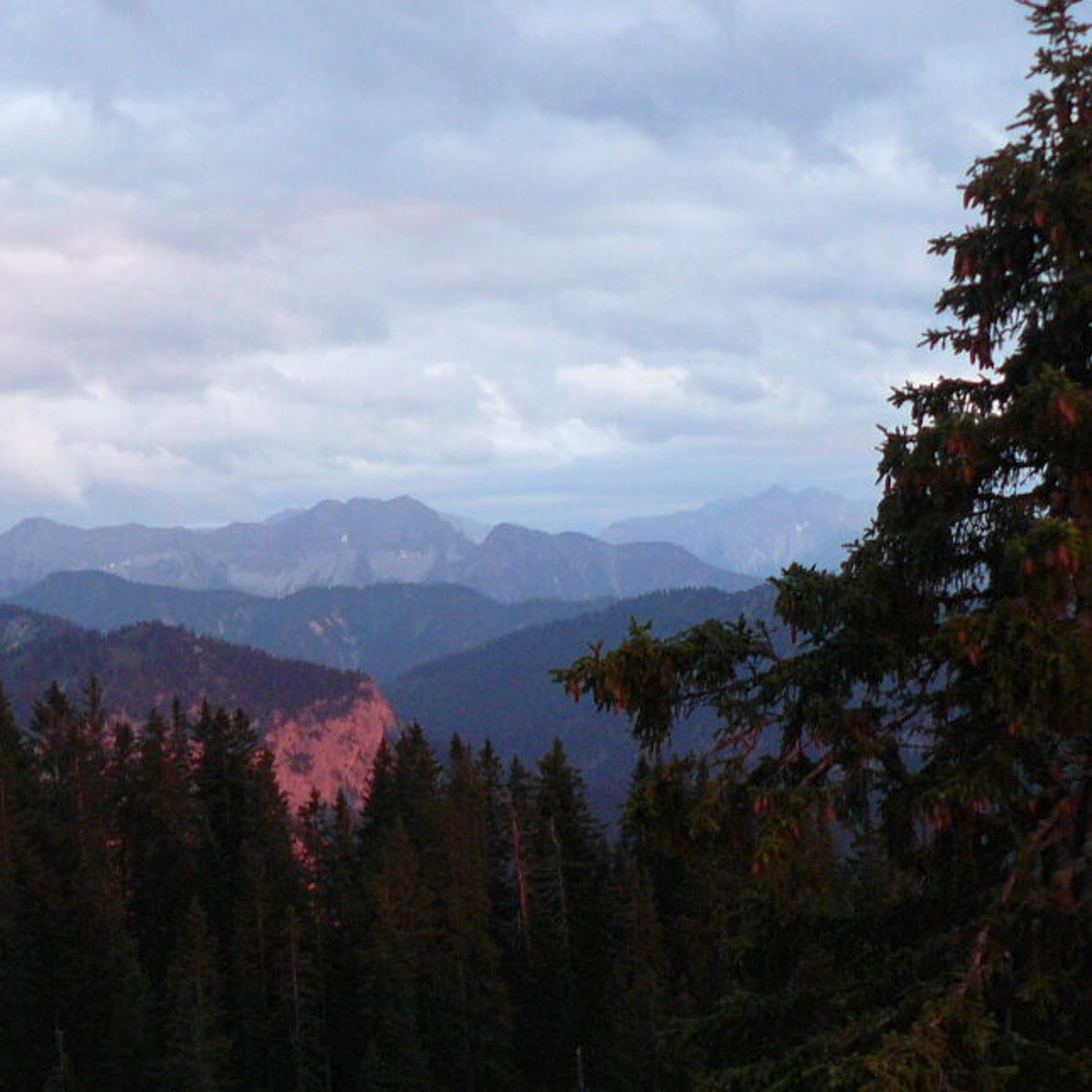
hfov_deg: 23.7
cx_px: 119
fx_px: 2534
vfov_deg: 24.2
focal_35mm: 71
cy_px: 731
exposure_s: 1/15
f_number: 2.8
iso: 200
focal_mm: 6
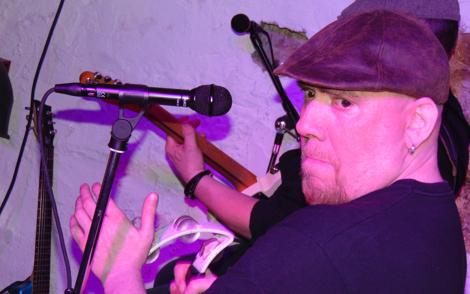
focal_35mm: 76
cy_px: 119
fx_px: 974
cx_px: 236
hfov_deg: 27.1
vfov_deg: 17.1
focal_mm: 12.8
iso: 200
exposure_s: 1/60
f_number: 3.7
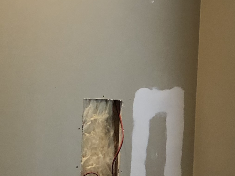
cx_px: -14
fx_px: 754
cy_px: 14
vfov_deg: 13.2
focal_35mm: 111
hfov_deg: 17.2
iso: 32
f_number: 1.8
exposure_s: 1/30
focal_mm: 4
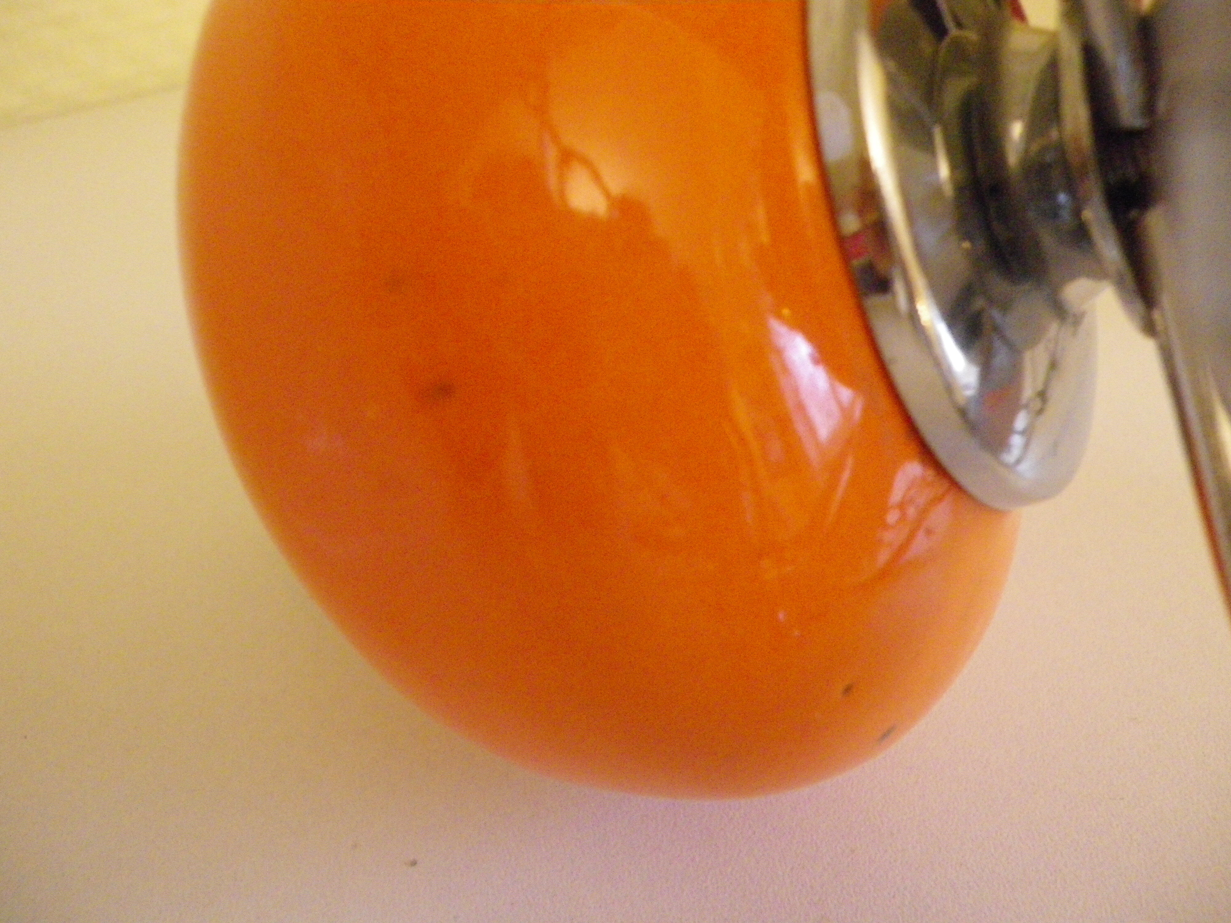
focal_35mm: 28
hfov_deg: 63.4
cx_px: 616
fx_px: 996
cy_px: 462
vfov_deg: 49.7
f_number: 2.6
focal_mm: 4.9
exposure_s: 1/40
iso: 800
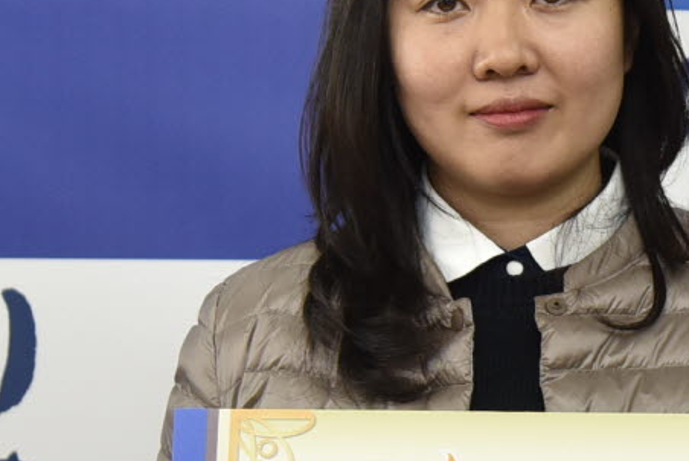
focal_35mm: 276
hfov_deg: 7.4
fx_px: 5286
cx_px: 927
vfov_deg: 5.0
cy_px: 454
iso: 800
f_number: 4.5
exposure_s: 1/125
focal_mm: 52
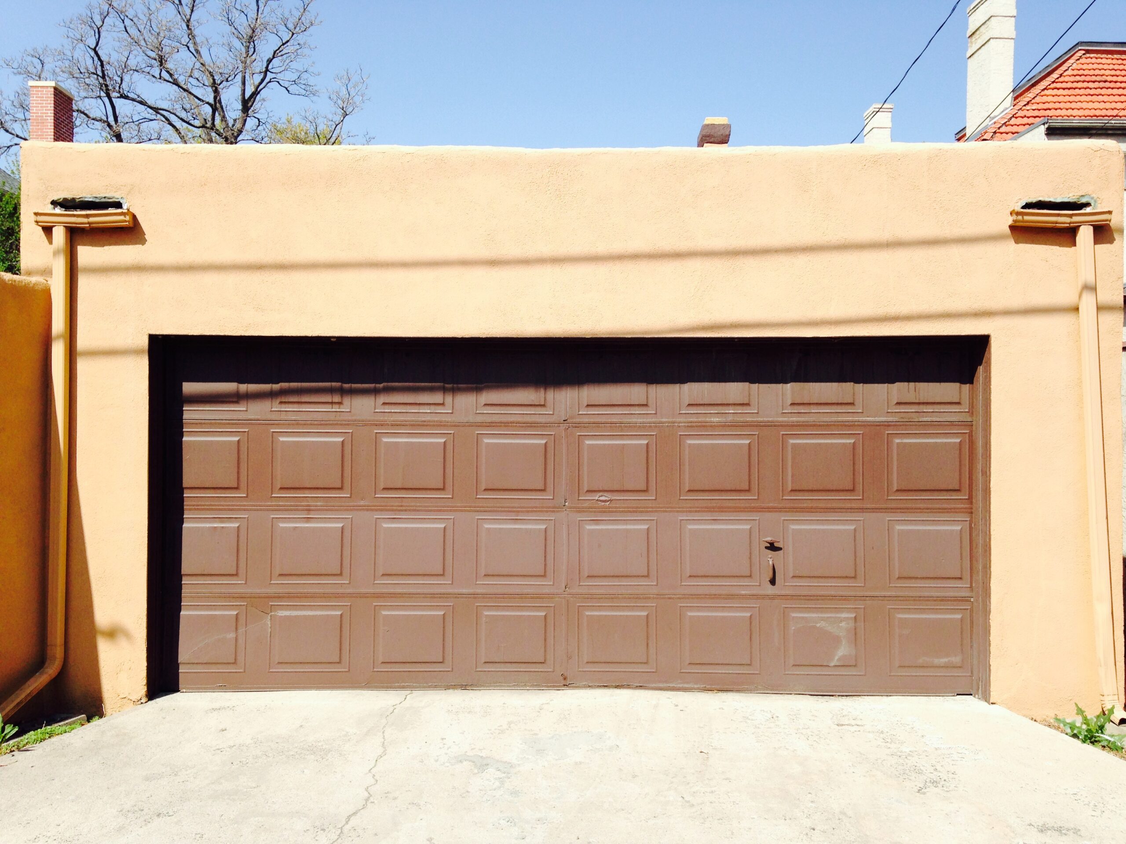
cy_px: 422
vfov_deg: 42.9
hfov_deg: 55.4
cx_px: 563
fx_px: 1073
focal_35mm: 33
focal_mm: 4.12
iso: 50
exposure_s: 1/1106
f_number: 2.4
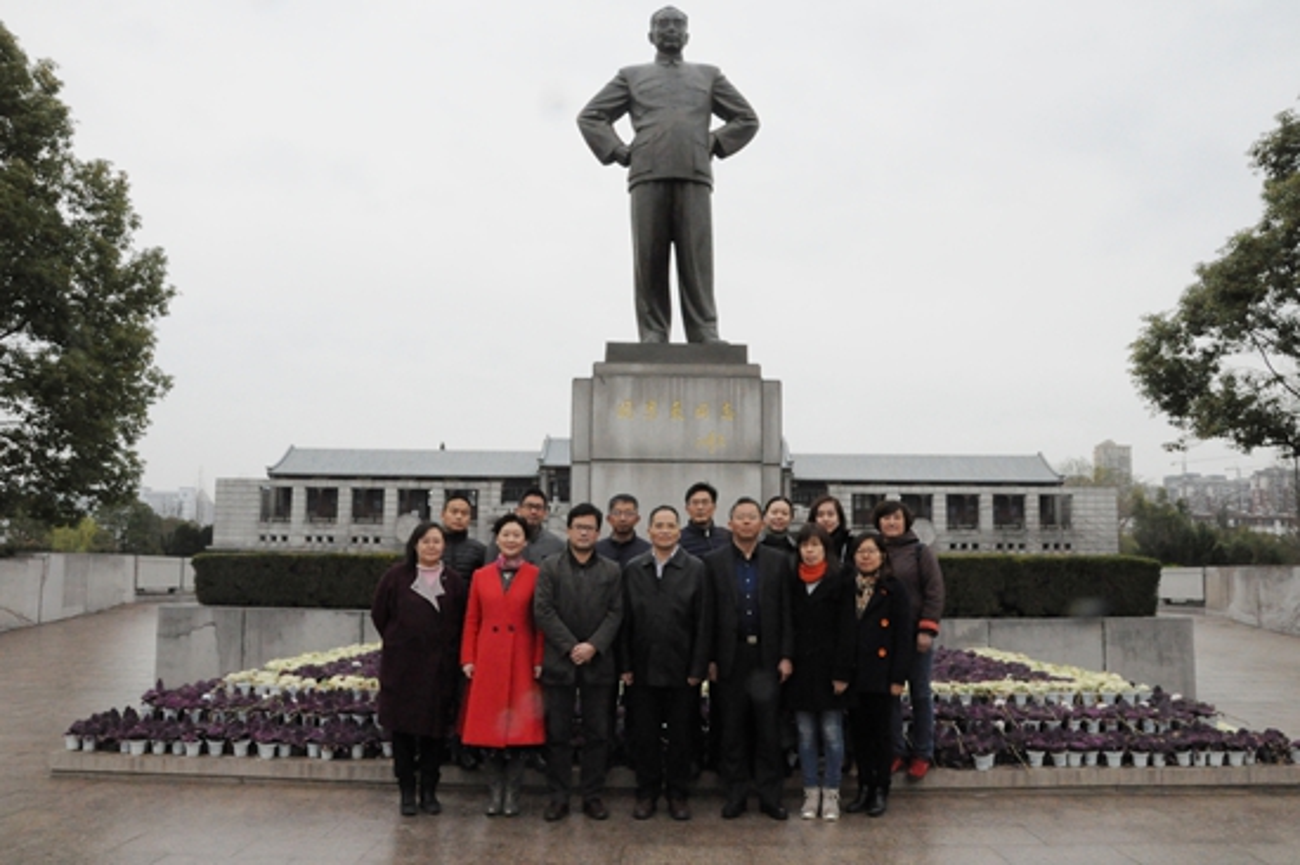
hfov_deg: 67.4
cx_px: 650
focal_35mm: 27
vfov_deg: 47.9
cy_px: 432
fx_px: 974
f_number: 20
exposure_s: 1/200
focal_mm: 18
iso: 3200
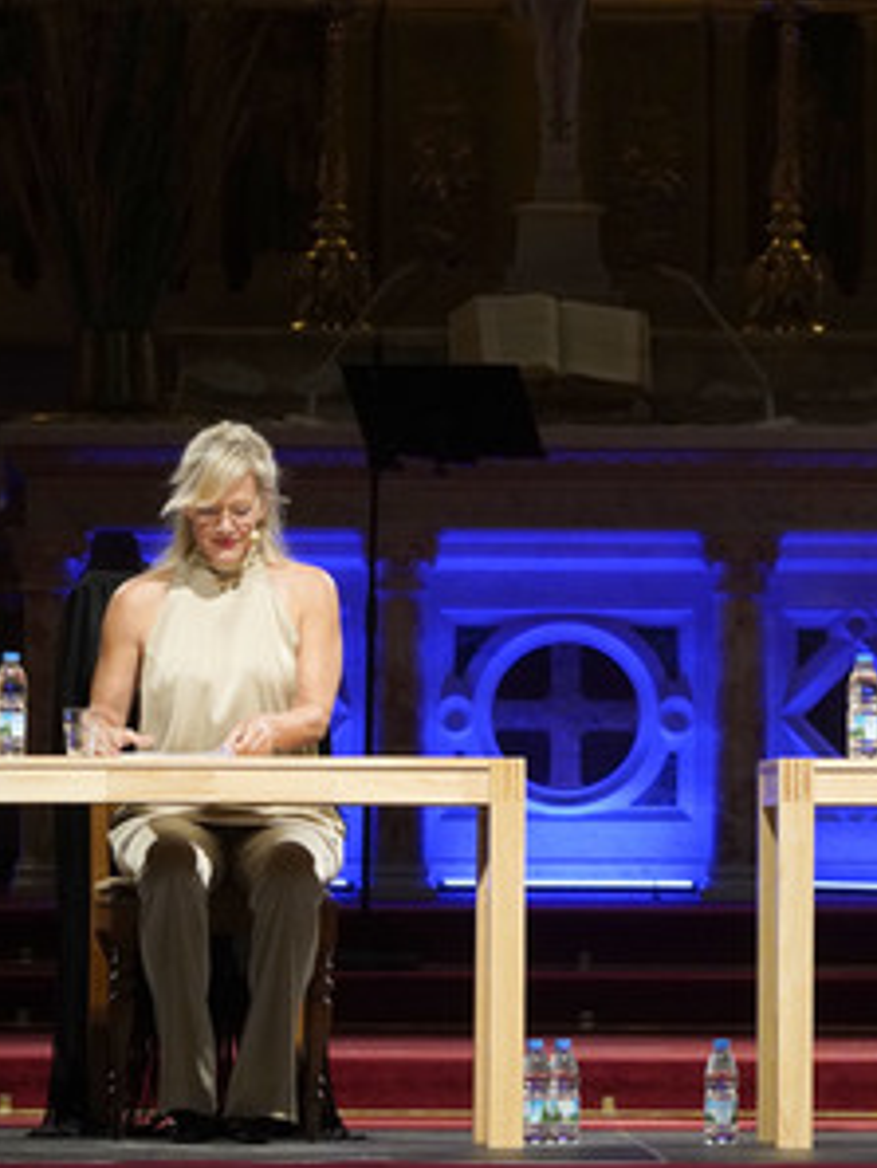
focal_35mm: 408
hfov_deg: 3.6
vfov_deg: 4.9
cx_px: 635
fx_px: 13772
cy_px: 586
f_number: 5.6
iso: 6400
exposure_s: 1/200
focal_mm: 280
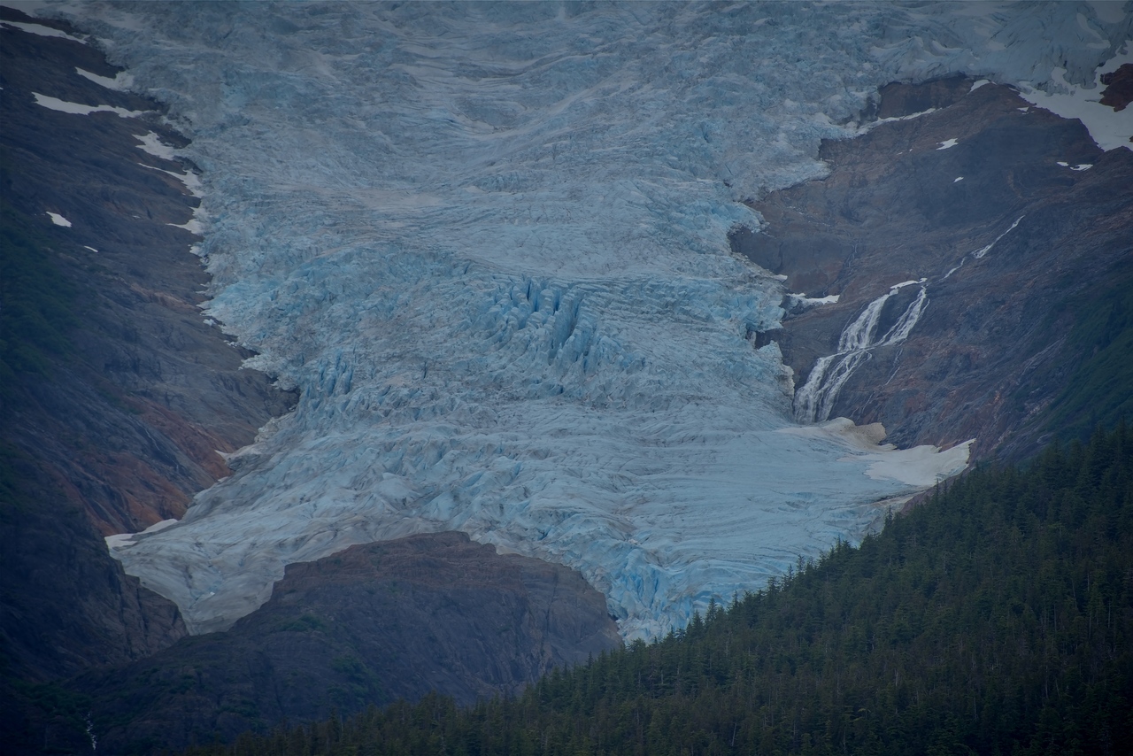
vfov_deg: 4.6
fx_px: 9443
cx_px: 566
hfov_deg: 6.9
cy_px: 378
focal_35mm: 300
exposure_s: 1/640
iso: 100
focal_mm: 300
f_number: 7.1
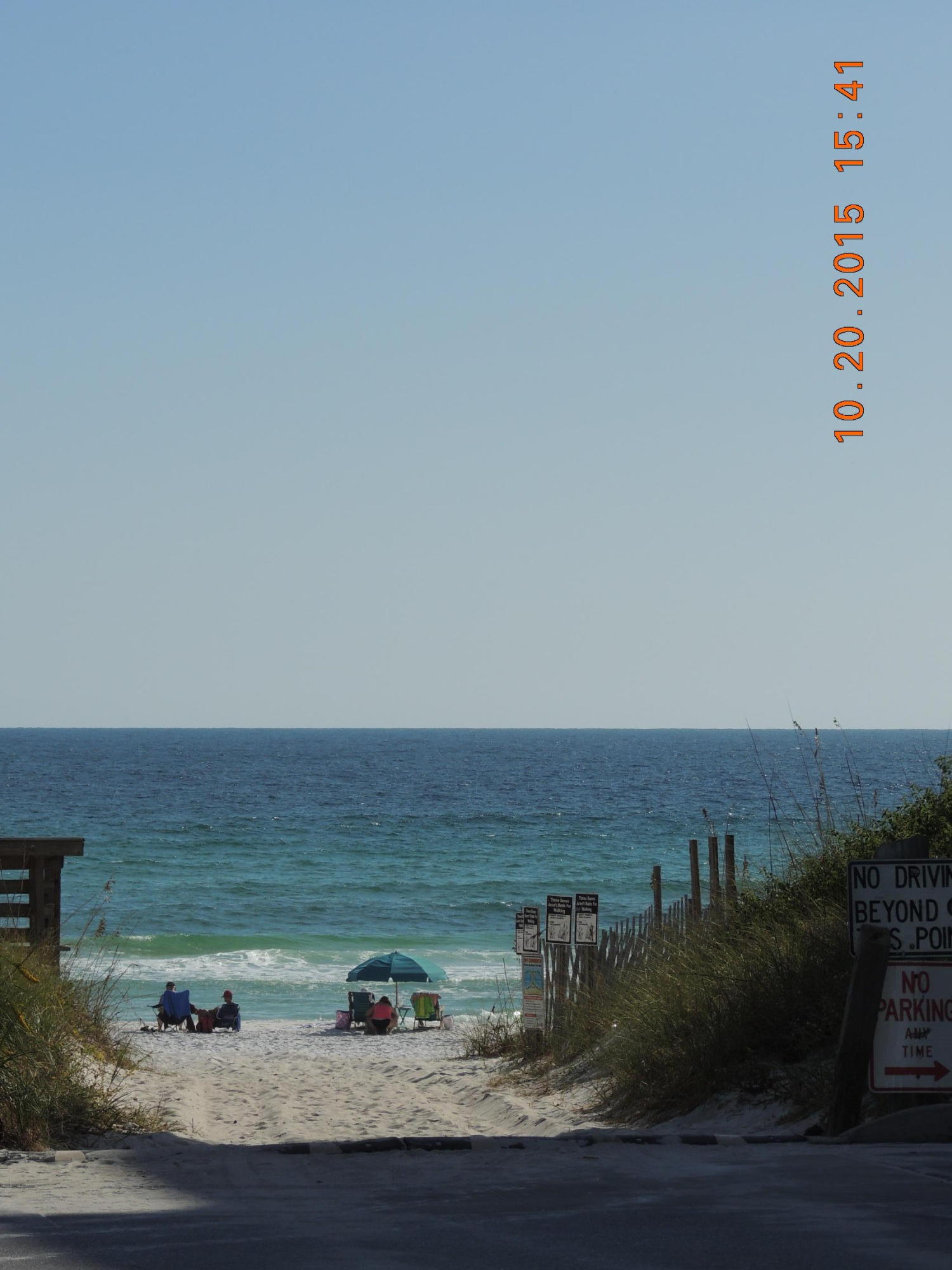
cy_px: 635
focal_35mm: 145
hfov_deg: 10.2
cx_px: 476
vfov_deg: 13.6
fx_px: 5317
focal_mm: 25.8
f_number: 5.5
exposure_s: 1/1250
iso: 100
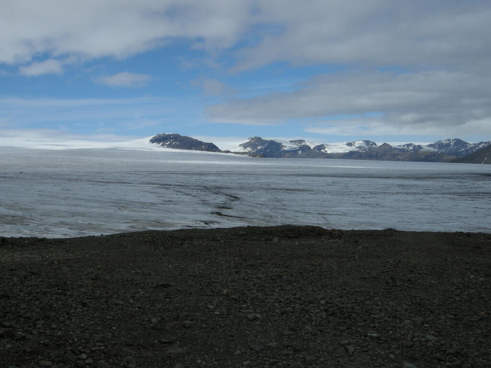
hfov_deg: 52.6
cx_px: 246
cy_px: 184
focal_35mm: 35
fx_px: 496
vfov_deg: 40.7
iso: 100
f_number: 7.6
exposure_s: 1/530
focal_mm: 7.5
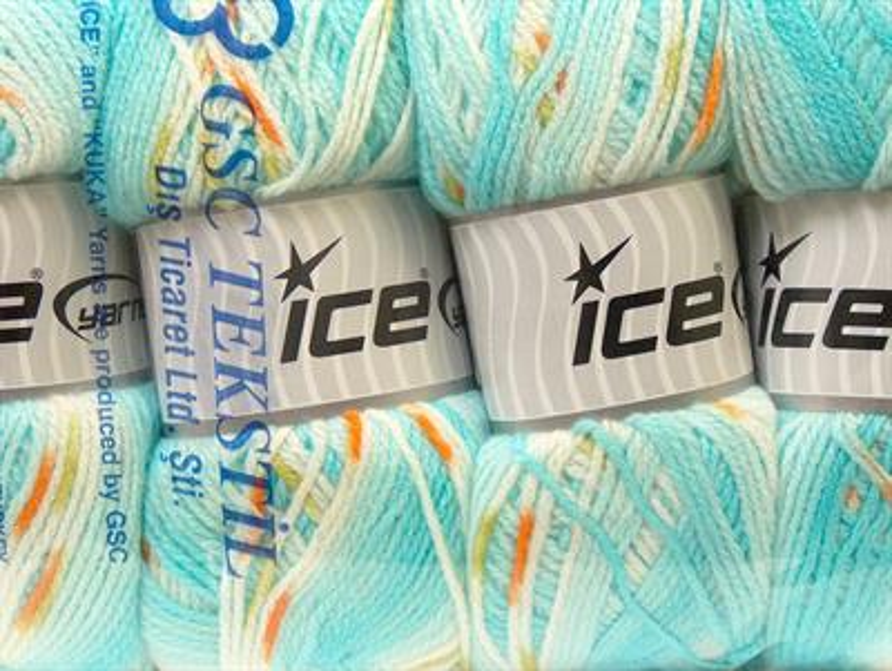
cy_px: 336
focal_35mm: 72
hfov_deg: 27.0
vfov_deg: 20.5
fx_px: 1858
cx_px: 446
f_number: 2.9
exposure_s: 1/28.2
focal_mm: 14.73
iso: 200
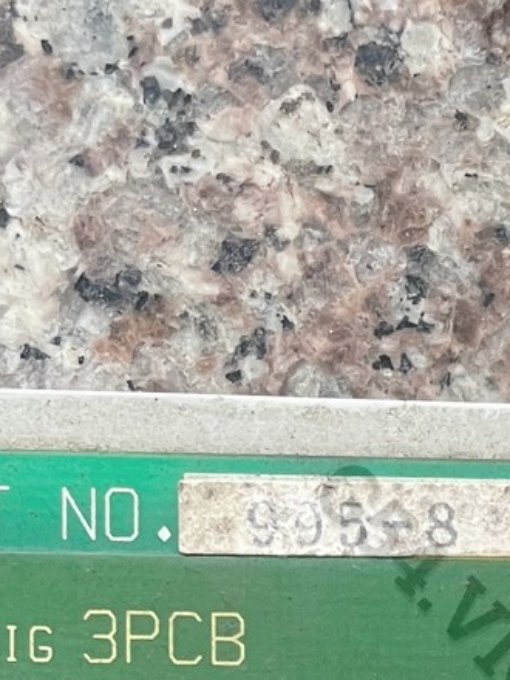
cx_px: 763
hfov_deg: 11.7
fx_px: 2377
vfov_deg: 14.7
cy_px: 1131
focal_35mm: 121
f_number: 1.6
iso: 125
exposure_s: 1/62
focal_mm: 4.2
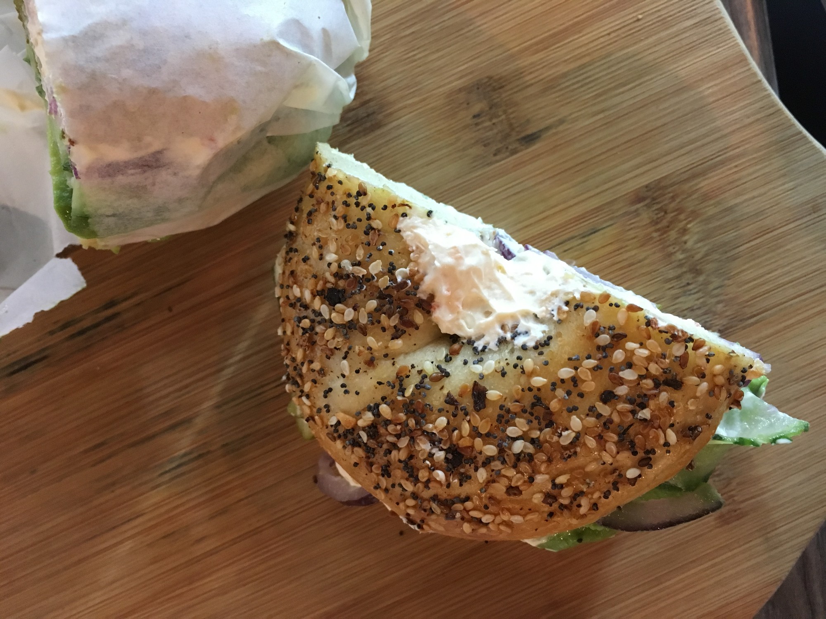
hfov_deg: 61.7
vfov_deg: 48.2
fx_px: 692
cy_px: 310
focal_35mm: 29
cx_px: 413
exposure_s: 1/25
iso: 200
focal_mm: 4.15
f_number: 2.2
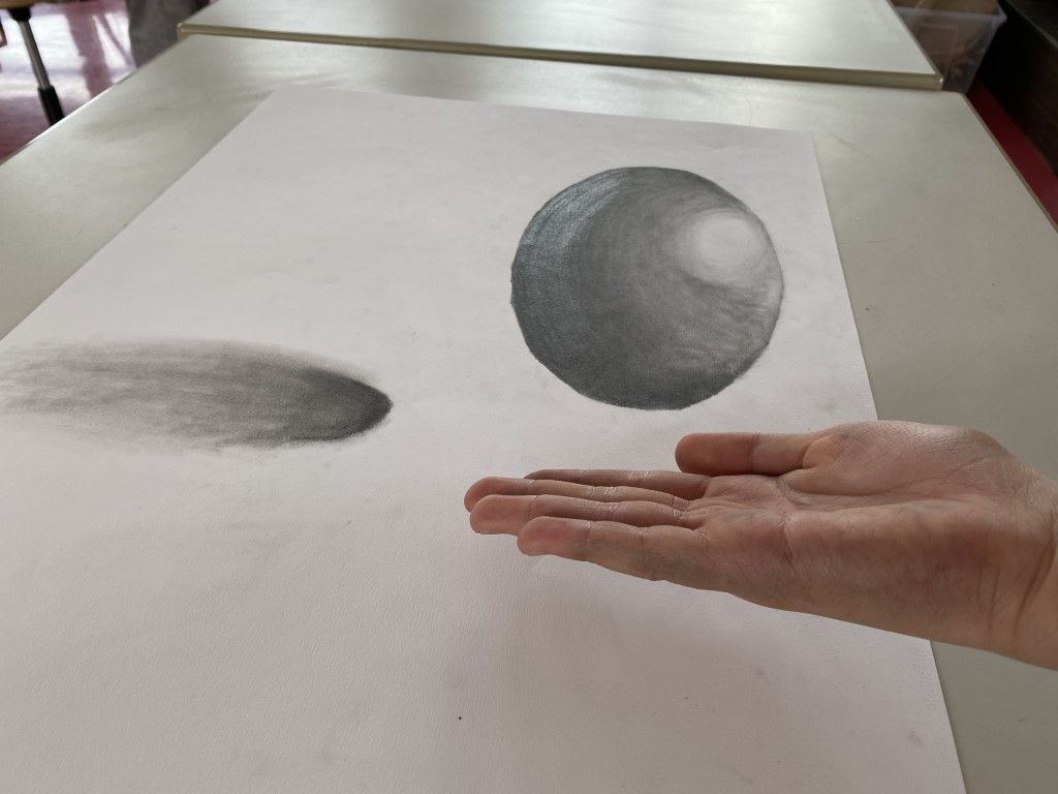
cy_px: 397
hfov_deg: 67.3
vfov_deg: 53.1
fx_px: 795
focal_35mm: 26
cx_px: 529
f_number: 1.8
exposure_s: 1/122
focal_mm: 4.25
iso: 40
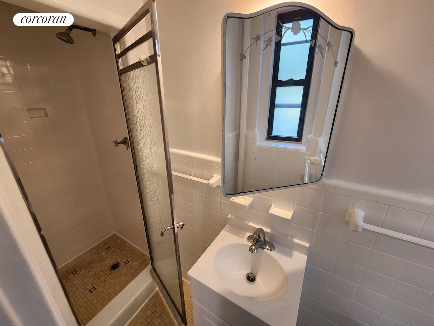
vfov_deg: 89.9
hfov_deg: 106.2
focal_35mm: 13
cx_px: 217
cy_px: 163
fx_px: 163
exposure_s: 1/60
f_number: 2.2
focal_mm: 2.2
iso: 250
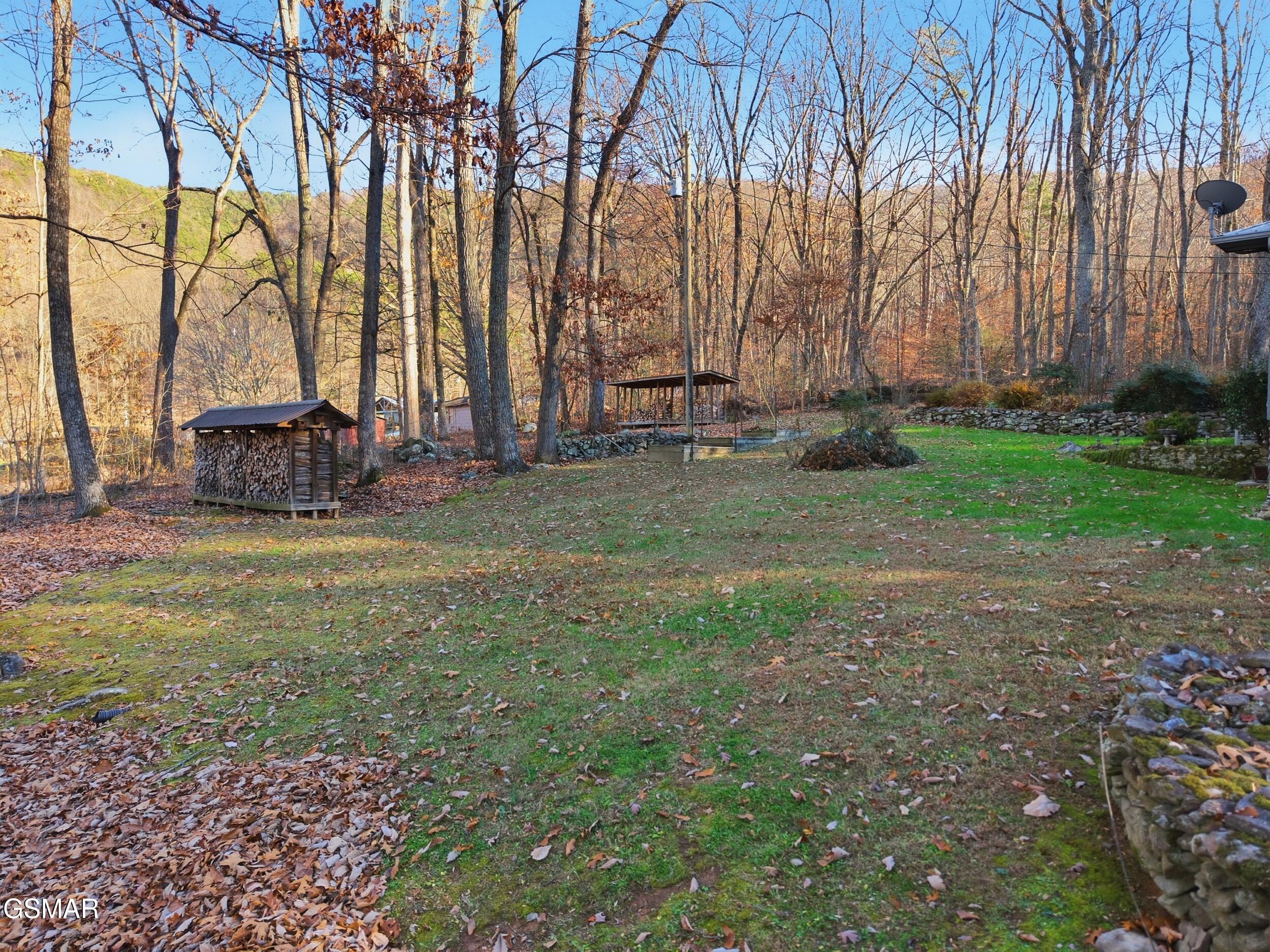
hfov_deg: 71.6
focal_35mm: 24
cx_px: 635
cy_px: 476
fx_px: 881
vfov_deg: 56.8
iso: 310
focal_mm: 8.7
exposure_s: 1/800
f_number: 1.8
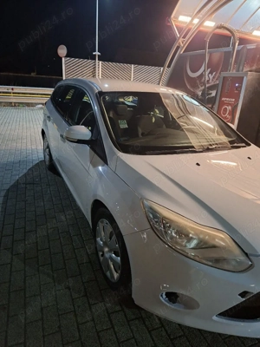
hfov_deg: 58.9
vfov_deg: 73.9
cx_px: 130
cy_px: 174
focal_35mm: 23
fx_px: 230
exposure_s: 1/25
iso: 800
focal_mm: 5.54
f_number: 1.8
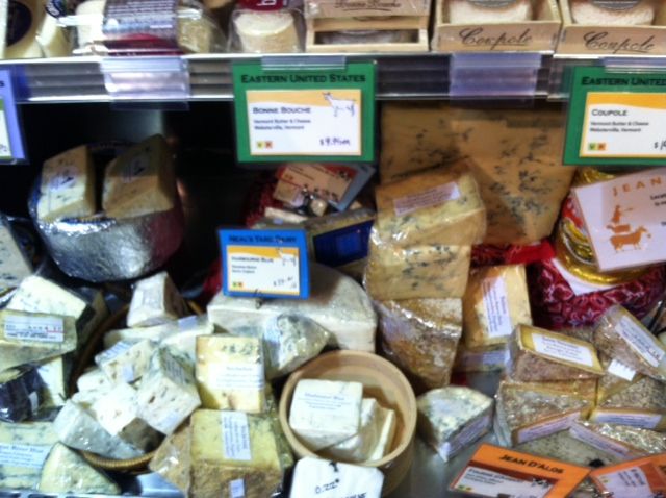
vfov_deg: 40.6
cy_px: 249
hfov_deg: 52.7
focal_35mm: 35
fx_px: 672
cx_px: 333
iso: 100
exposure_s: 1/15
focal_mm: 3.85
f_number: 2.8
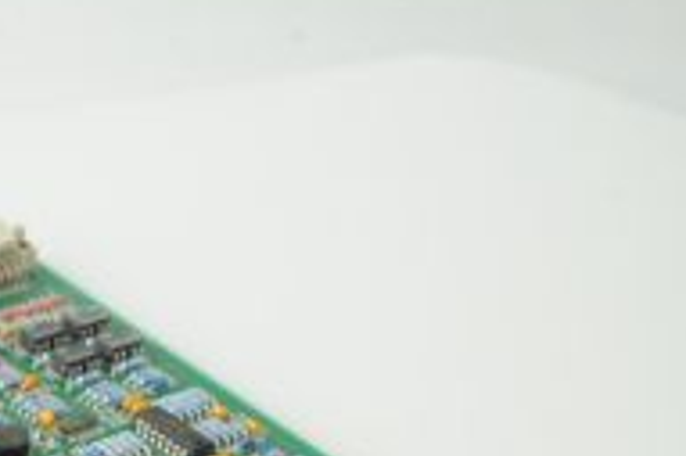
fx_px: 2684
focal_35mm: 141
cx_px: -190
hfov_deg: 14.0
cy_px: 666
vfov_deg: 9.5
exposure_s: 1/125
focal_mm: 45
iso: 1600
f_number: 10
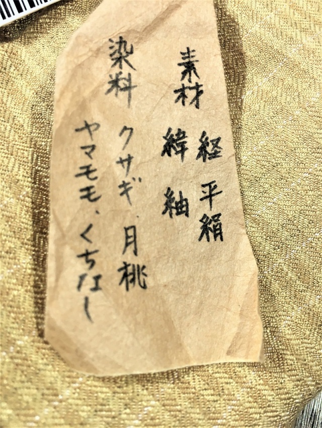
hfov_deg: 48.3
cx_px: 161
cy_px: 214
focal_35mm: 29
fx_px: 359
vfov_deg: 61.6
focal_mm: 4.15
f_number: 2.2
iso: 32
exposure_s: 1/40
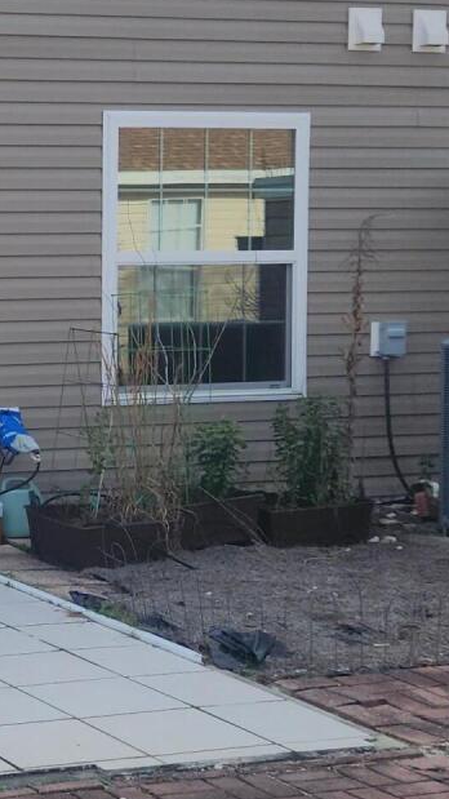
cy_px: 333
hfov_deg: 13.6
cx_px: -315
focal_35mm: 81
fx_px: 1715
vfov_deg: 26.2
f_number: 1.8
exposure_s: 1/2054
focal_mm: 5.4
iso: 20
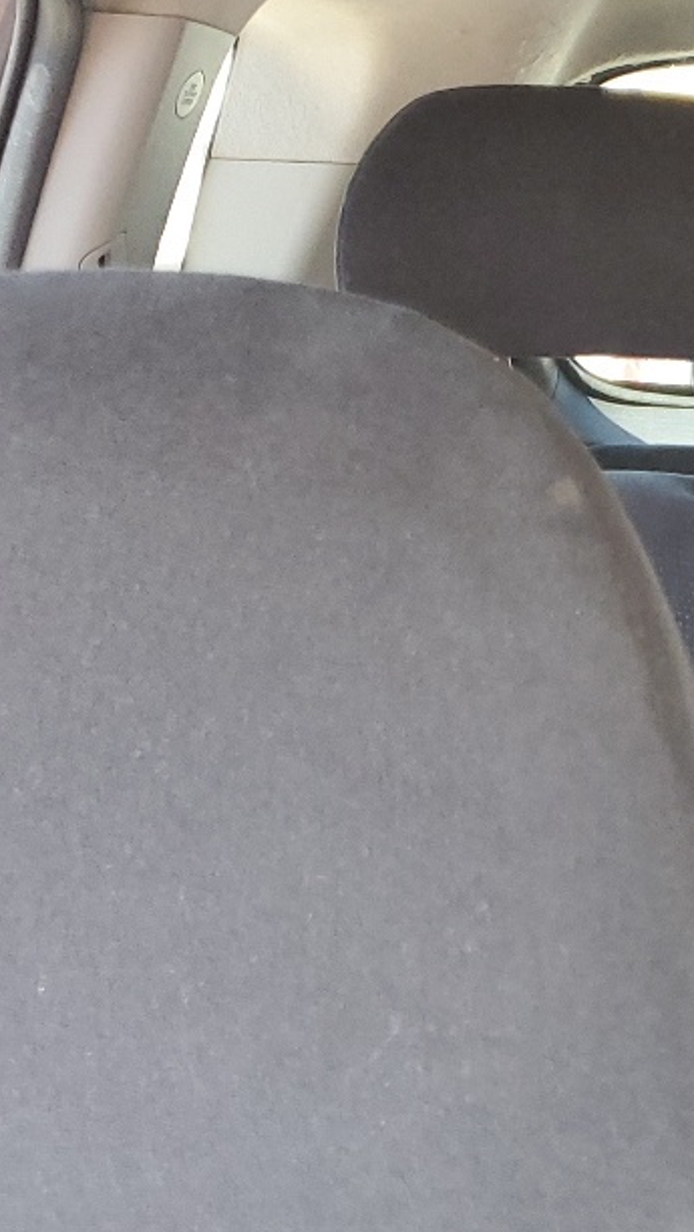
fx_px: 2417
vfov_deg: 28.1
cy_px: 946
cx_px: 1235
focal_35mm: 74
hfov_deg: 14.4
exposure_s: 1/60.2
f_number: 1.5
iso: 141
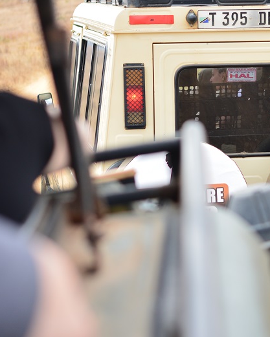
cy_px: 140
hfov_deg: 11.3
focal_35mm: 135
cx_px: 280
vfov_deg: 14.3
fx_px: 1348
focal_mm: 50
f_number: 2.8
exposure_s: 1/1000
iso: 250
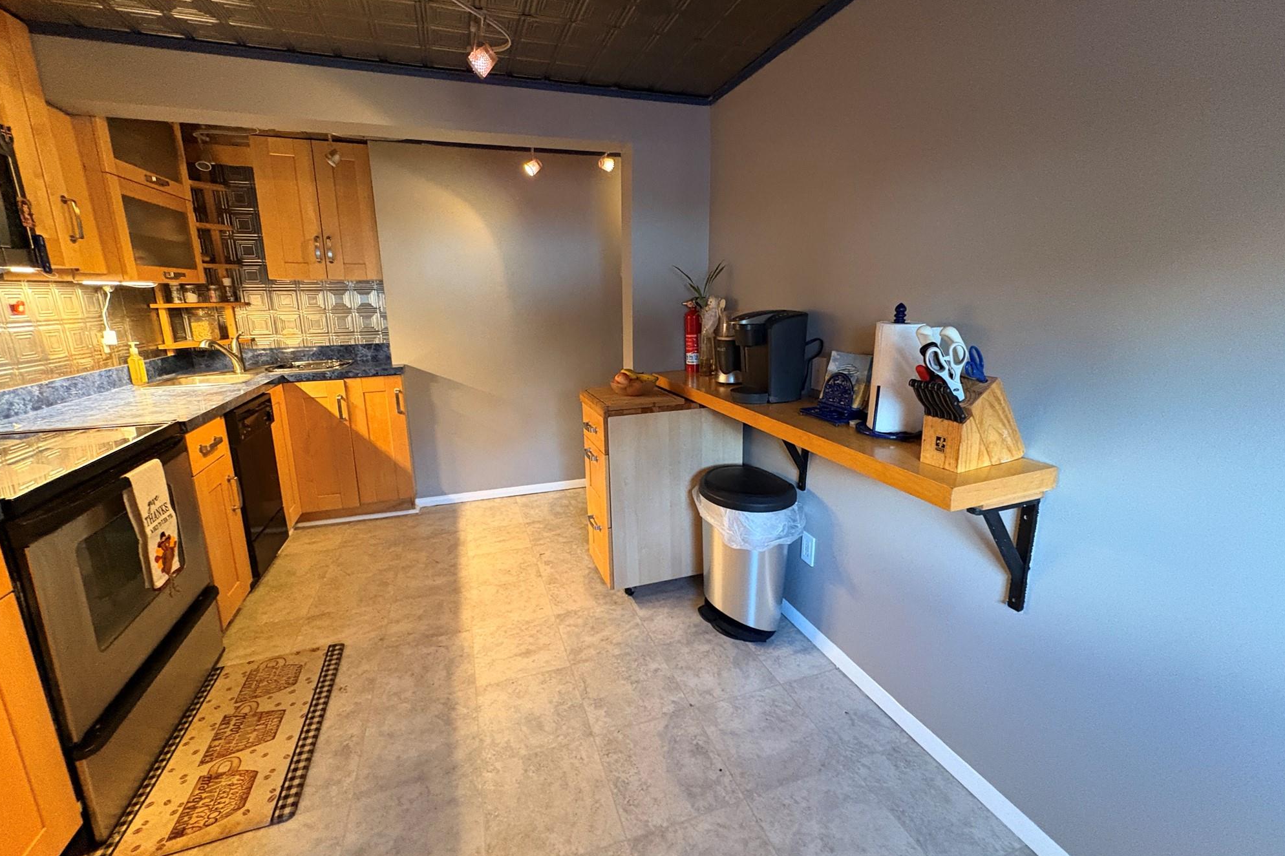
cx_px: 632
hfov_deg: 100.4
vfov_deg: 77.3
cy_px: 408
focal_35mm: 15
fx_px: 535
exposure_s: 1/60
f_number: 2.2
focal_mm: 2.22
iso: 800
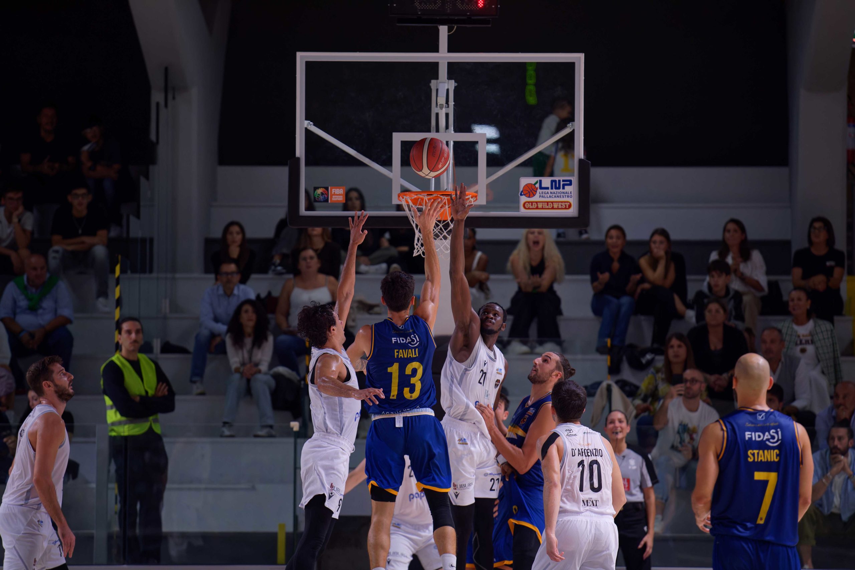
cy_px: 285
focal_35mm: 200
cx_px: 428
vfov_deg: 6.9
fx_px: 4750
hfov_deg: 10.3
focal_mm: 200
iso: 2500
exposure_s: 1/1000
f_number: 3.2
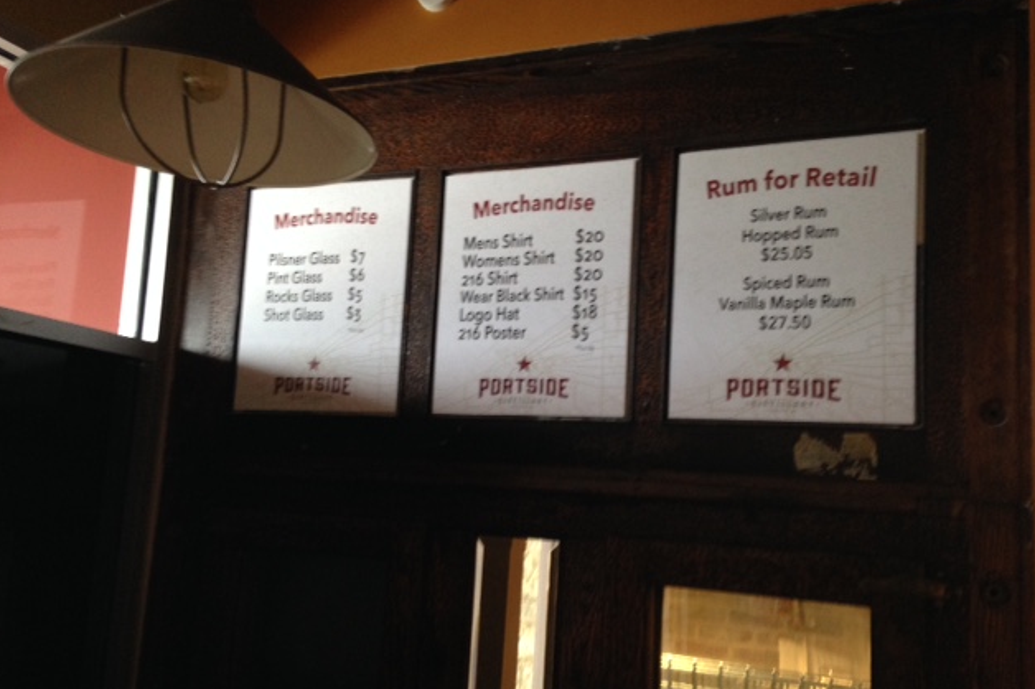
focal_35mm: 35
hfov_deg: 54.5
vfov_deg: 37.8
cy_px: 384
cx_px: 516
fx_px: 1006
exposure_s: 1/20
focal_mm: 4.12
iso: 160
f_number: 2.4
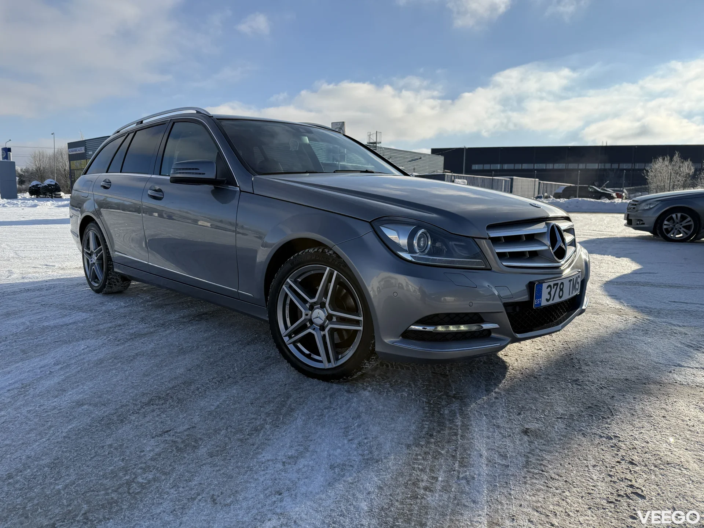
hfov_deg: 71.6
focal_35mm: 24
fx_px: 488
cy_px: 264
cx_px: 352
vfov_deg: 56.8
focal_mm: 6.76
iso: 100
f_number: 1.78
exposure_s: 1/6711
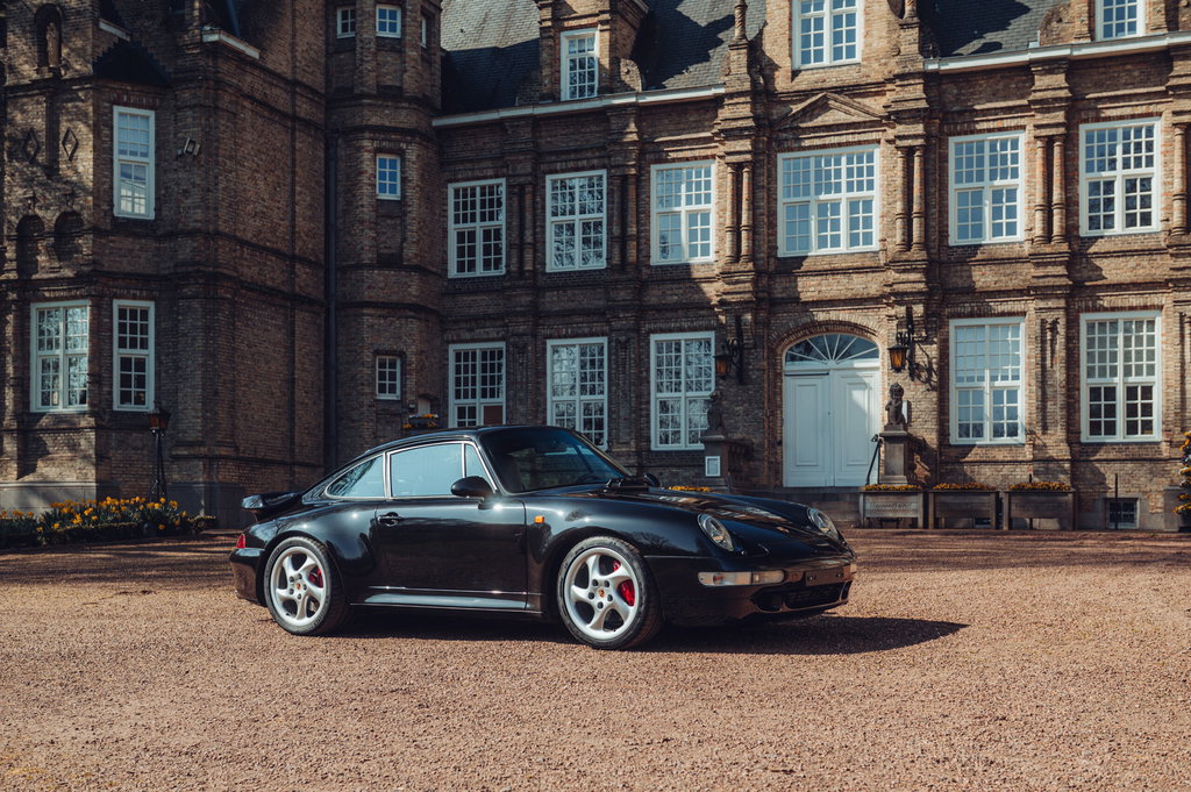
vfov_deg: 29.8
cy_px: 396
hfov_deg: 43.6
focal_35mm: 45
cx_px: 596
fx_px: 1488
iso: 100
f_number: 5.6
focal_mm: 45
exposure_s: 1/200
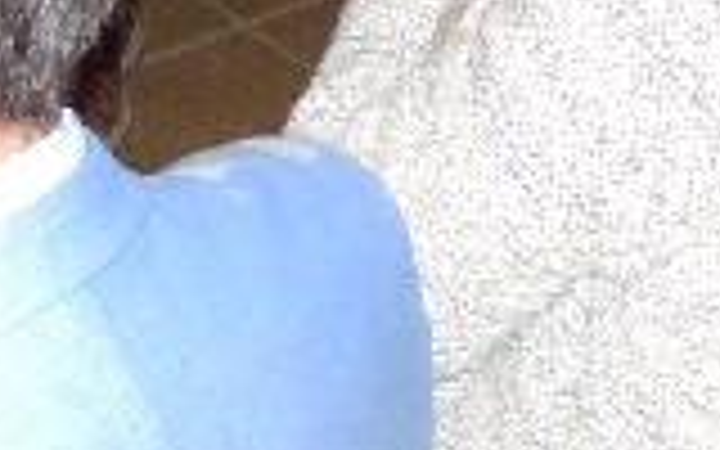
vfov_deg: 8.2
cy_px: -608
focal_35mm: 147
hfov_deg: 13.6
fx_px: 2884
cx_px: -266
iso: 400
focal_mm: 4.5
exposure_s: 1/80
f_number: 3.2
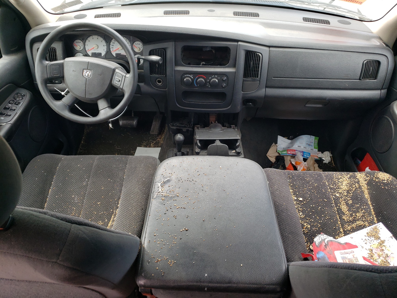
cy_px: 149
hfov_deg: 67.3
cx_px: 198
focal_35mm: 26
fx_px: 298
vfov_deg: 53.1
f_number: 1.5
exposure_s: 1/161
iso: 50
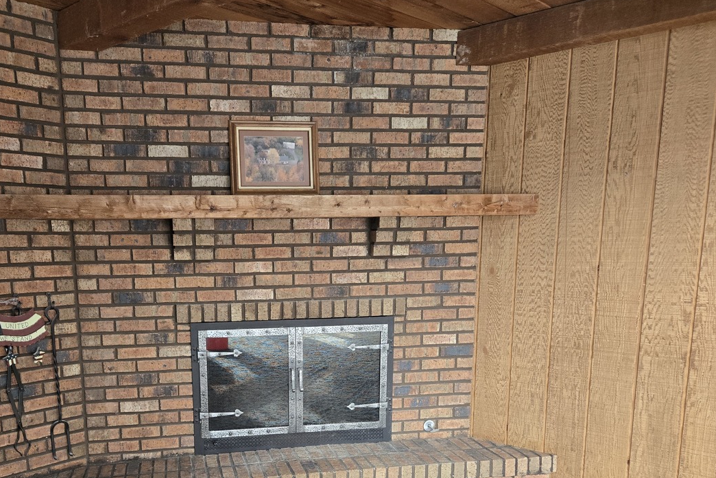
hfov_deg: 56.9
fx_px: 656
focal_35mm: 33
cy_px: 364
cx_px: 292
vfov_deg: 38.8
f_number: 1.8
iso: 250
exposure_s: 1/120
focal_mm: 5.4
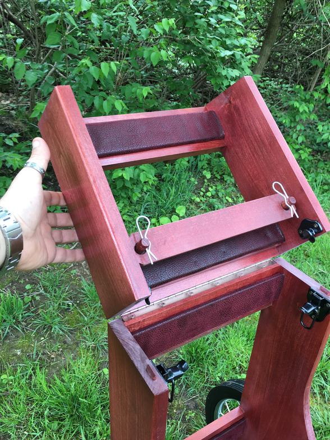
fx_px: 369
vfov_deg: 61.7
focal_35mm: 29
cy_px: 220
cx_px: 165
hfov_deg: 48.2
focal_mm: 4.15
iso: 25
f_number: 2.2
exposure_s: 1/60
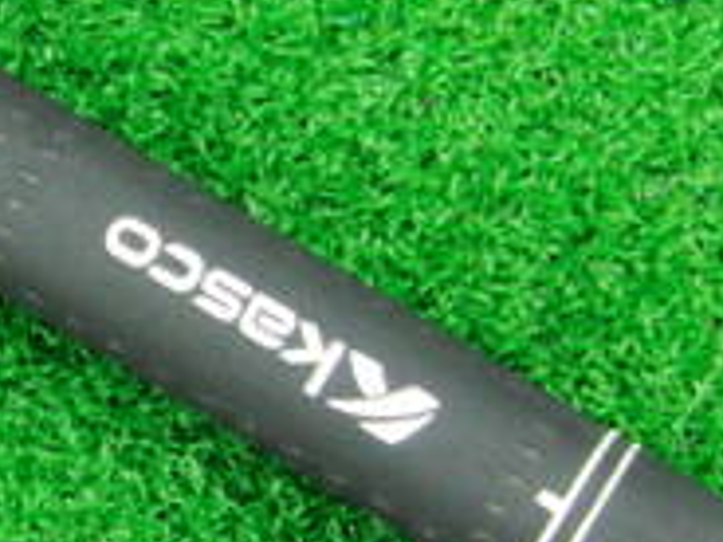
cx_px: -145
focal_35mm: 129
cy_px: 130
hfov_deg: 14.8
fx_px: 2694
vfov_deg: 11.5
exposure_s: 1/20
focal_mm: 6.42
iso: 400
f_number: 3.6
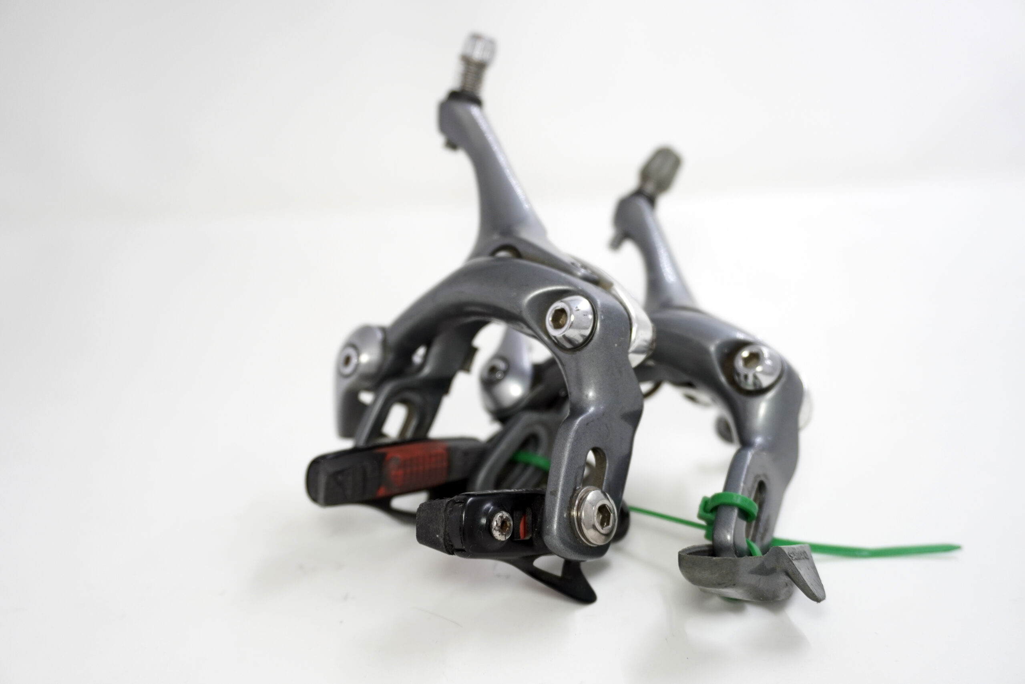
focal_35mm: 34
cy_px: 342
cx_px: 512
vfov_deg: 38.4
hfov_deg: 55.1
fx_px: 982
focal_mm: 23
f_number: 4
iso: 400
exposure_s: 1/30
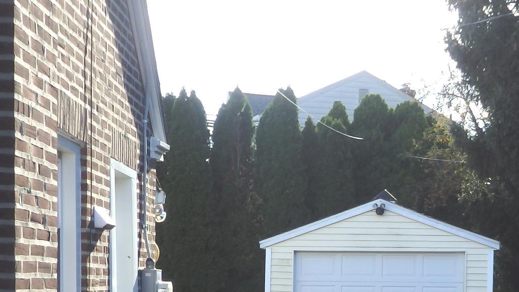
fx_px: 1101
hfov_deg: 26.3
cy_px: 357
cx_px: 367
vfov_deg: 14.6
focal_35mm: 80
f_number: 3.6
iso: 125
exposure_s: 1/400
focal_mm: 6.6
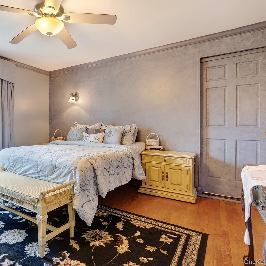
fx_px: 174
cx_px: 77
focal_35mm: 20
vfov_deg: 74.8
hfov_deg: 71.2
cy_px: 128
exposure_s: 1/13
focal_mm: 10
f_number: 7.1
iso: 800
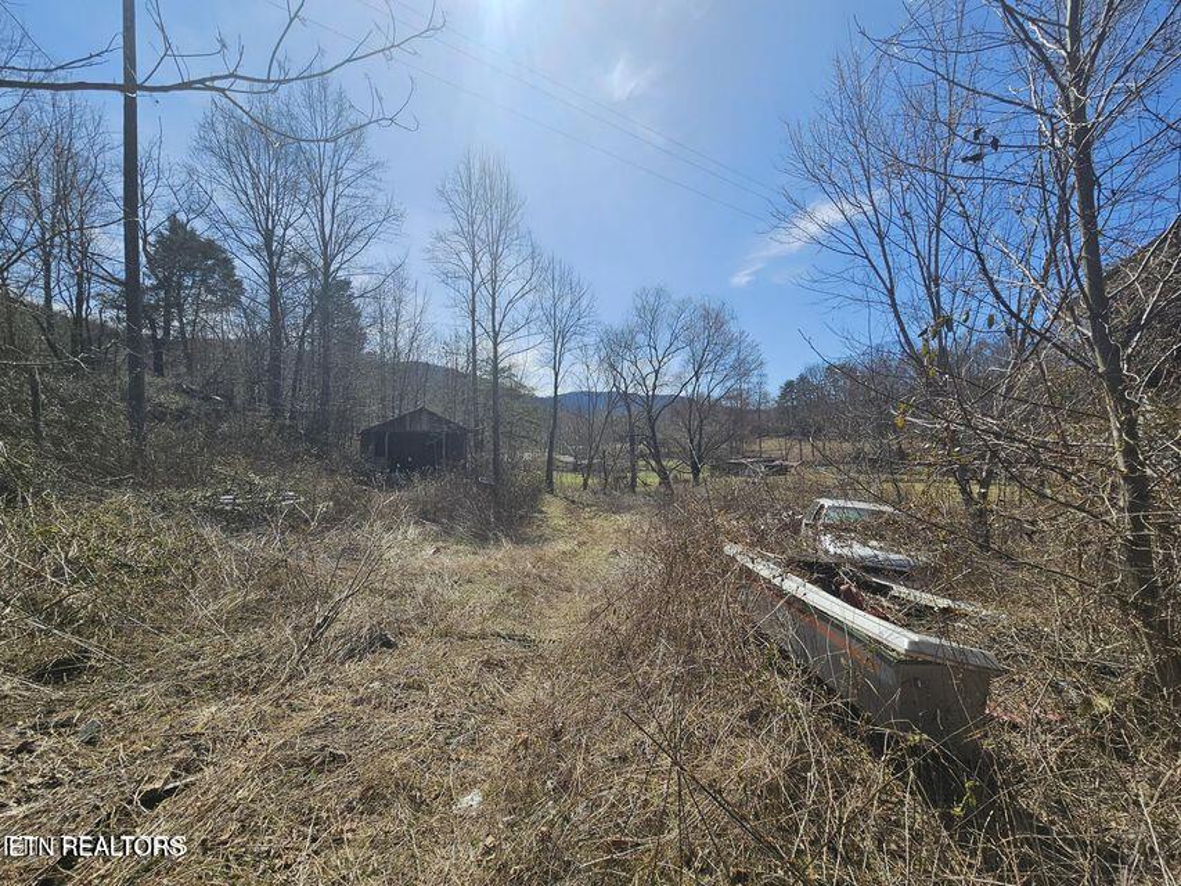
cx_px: 590
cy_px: 443
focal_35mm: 13
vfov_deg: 89.9
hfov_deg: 106.2
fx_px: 444
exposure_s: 1/3050
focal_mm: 2.2
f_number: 2.2
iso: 50
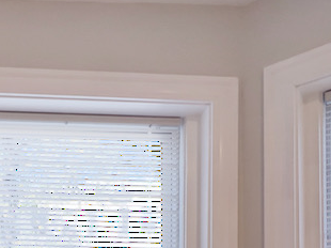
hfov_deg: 42.3
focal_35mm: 42
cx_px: 53
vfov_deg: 28.9
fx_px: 401
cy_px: 310
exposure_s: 1/122
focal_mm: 1.57
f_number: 1.8
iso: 32
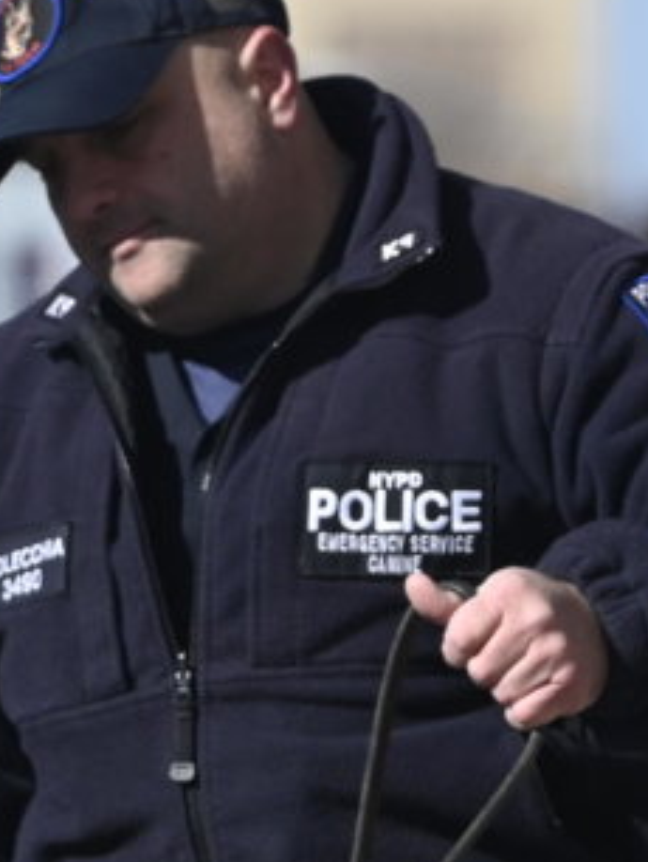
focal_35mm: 1060
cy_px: 1587
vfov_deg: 1.9
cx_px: -448
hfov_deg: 1.4
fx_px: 26420
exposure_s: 1/4000
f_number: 4
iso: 320
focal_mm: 165
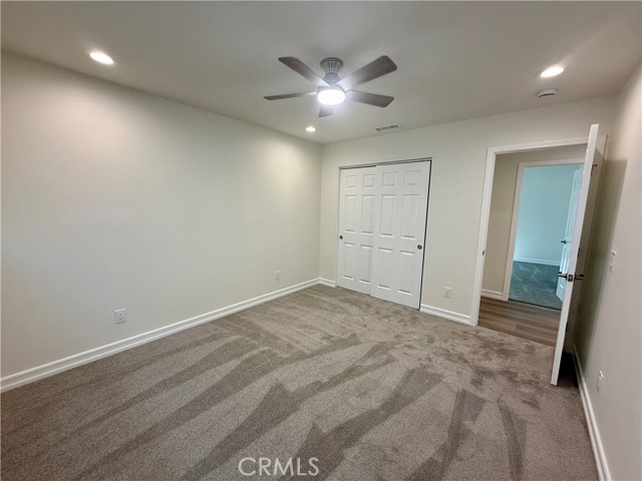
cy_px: 240
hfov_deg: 102.1
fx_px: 260
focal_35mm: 14
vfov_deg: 85.7
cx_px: 321
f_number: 2.2
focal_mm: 2.22
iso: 125
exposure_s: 1/120
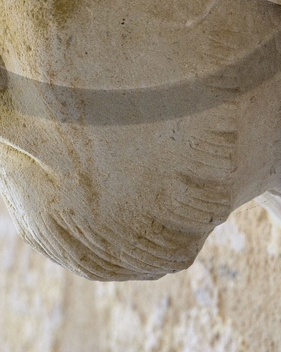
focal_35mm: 647
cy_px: -171
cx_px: 108
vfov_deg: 3.0
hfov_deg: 2.4
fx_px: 6730
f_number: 6.3
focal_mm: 160
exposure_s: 1/60
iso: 800
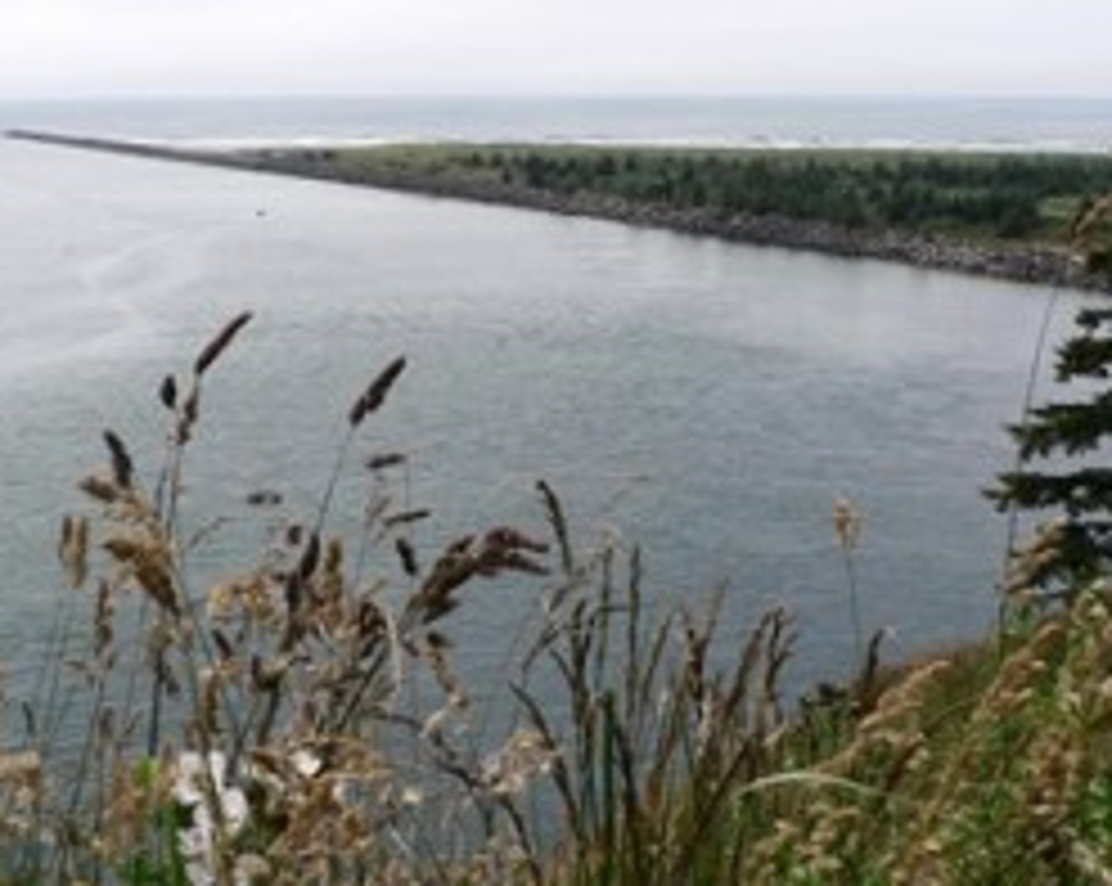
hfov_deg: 32.9
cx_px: 437
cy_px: 328
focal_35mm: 57
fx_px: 1874
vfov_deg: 26.5
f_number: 5.6
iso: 80
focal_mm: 6
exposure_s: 1/250
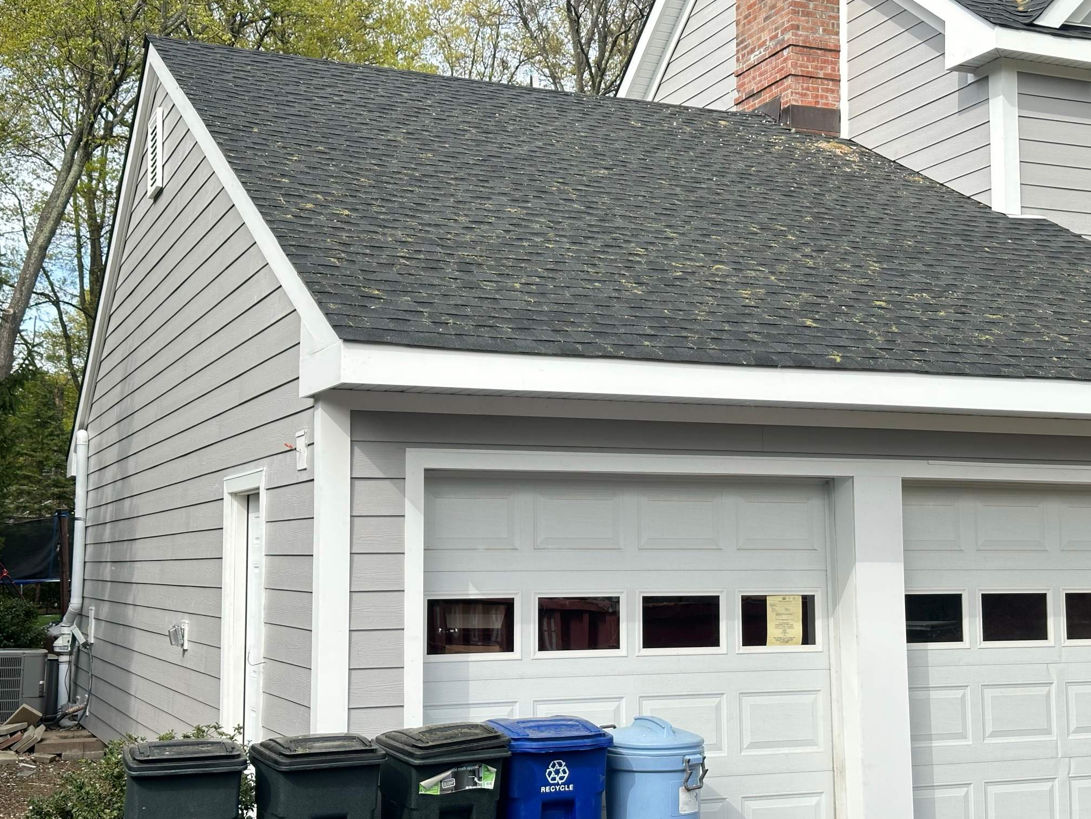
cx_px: 555
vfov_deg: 29.7
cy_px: 408
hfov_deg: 38.9
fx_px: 1545
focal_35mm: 49
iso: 64
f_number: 1.78
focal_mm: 6.86
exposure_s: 1/1041
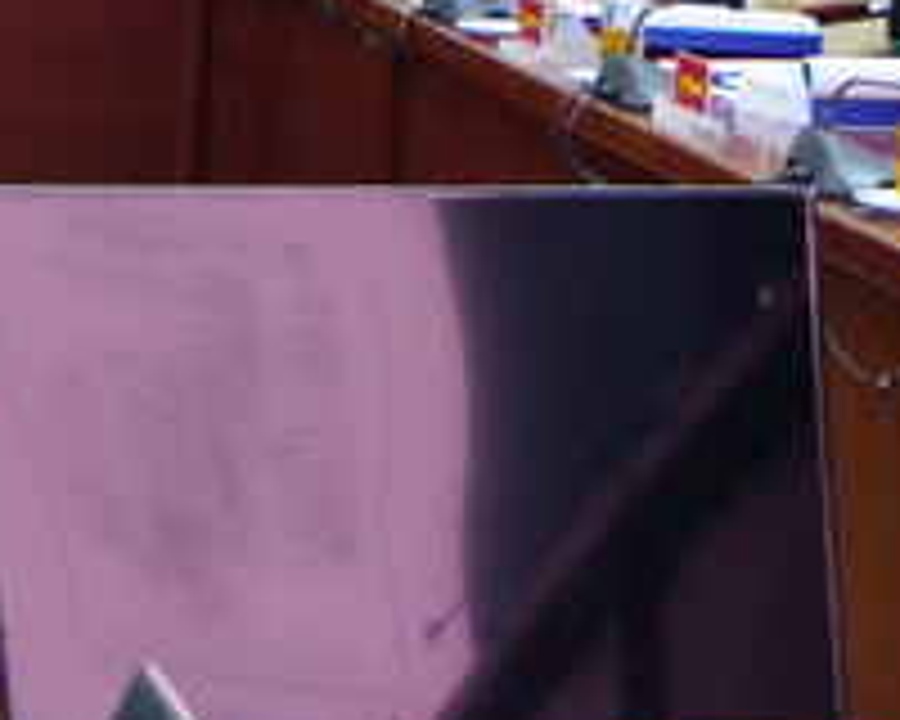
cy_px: -358
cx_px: 248
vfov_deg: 11.0
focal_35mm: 135
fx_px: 3596
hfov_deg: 14.2
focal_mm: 24
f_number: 4
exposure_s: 1/50
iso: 1600
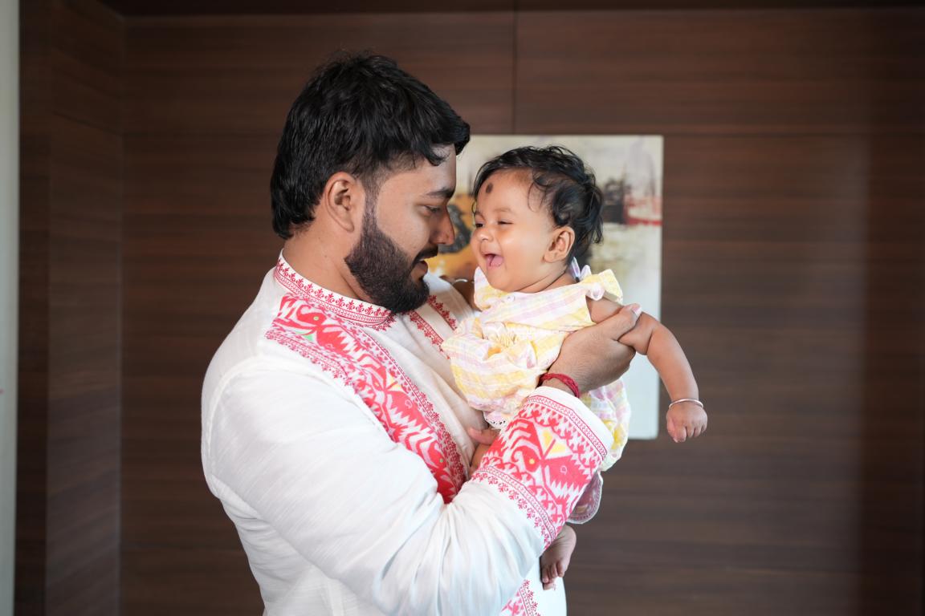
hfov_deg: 54.4
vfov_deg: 37.9
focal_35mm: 35
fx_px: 899
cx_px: 462
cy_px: 308
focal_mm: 35
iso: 250
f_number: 2.5
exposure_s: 1/125
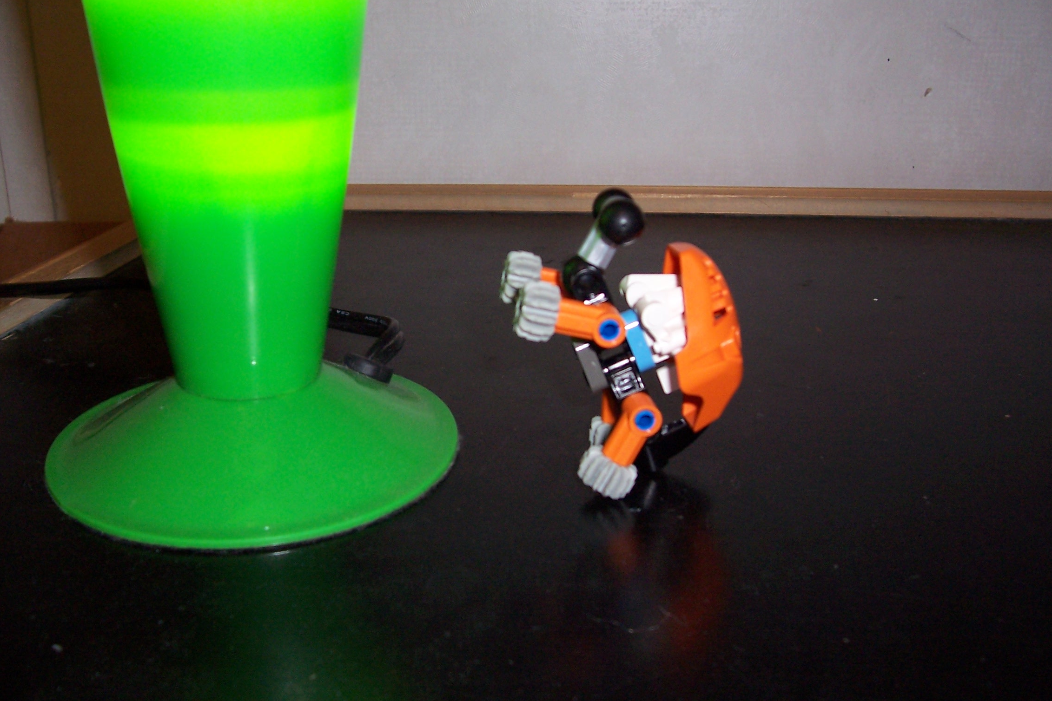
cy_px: 322
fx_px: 1052
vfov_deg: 36.9
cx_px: 520
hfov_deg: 53.1
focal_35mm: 36
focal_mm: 5.6
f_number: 2.7
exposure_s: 1/60
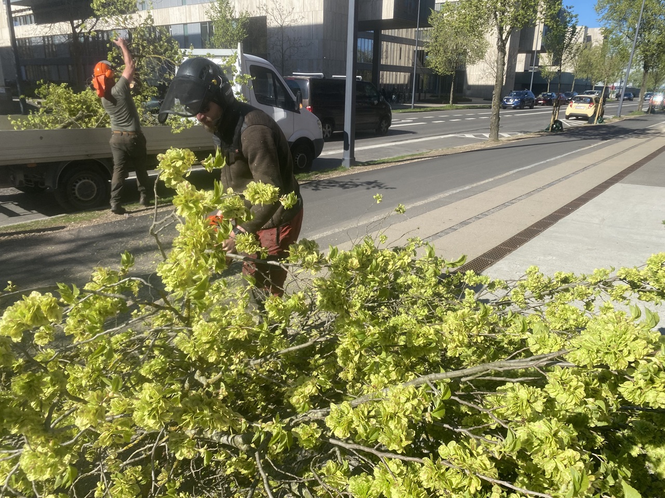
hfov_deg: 67.3
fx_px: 499
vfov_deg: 53.1
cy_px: 249
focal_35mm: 26
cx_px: 332
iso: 32
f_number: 1.8
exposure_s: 1/2183
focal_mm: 4.25
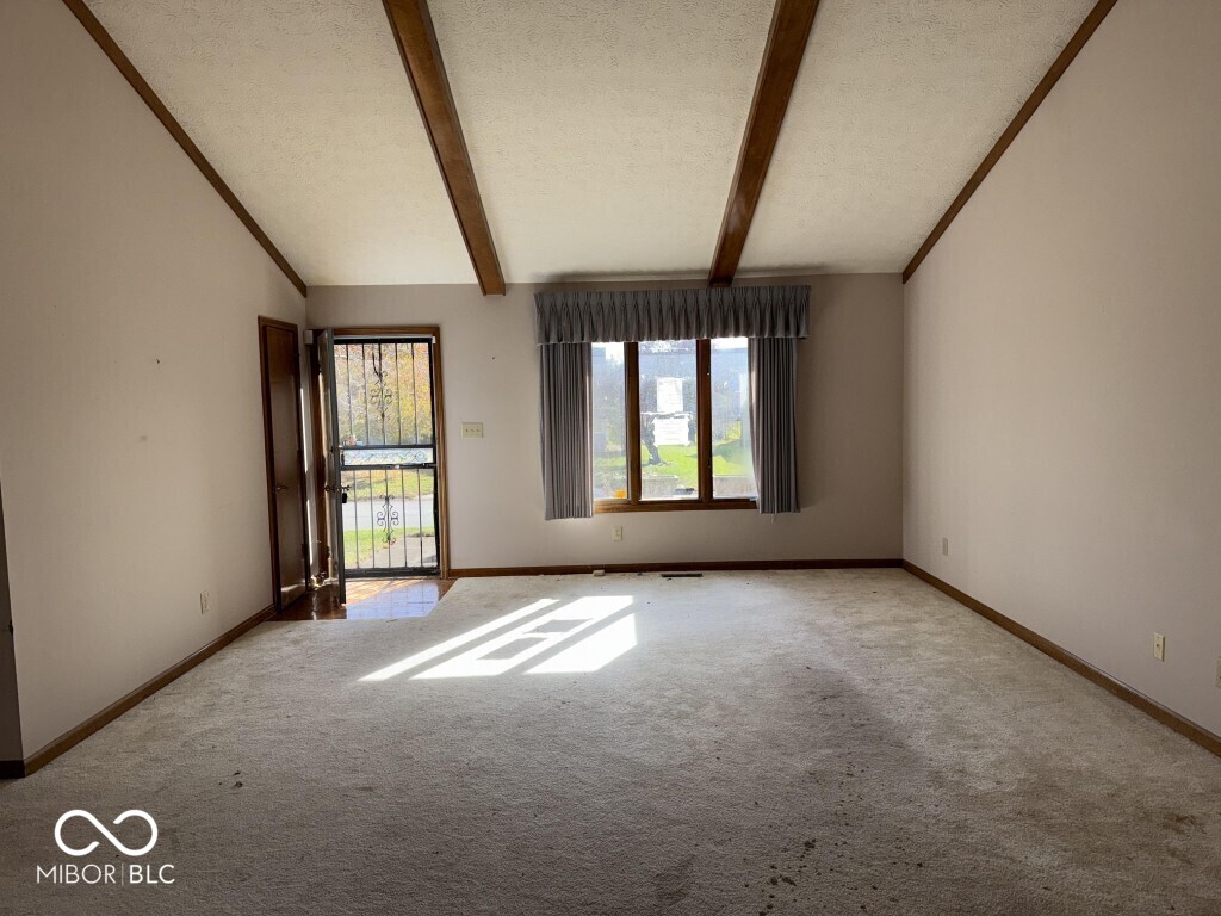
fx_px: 847
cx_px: 610
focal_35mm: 24
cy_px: 458
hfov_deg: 71.6
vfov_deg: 56.8
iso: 50
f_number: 1.78
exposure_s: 1/535
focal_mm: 6.76
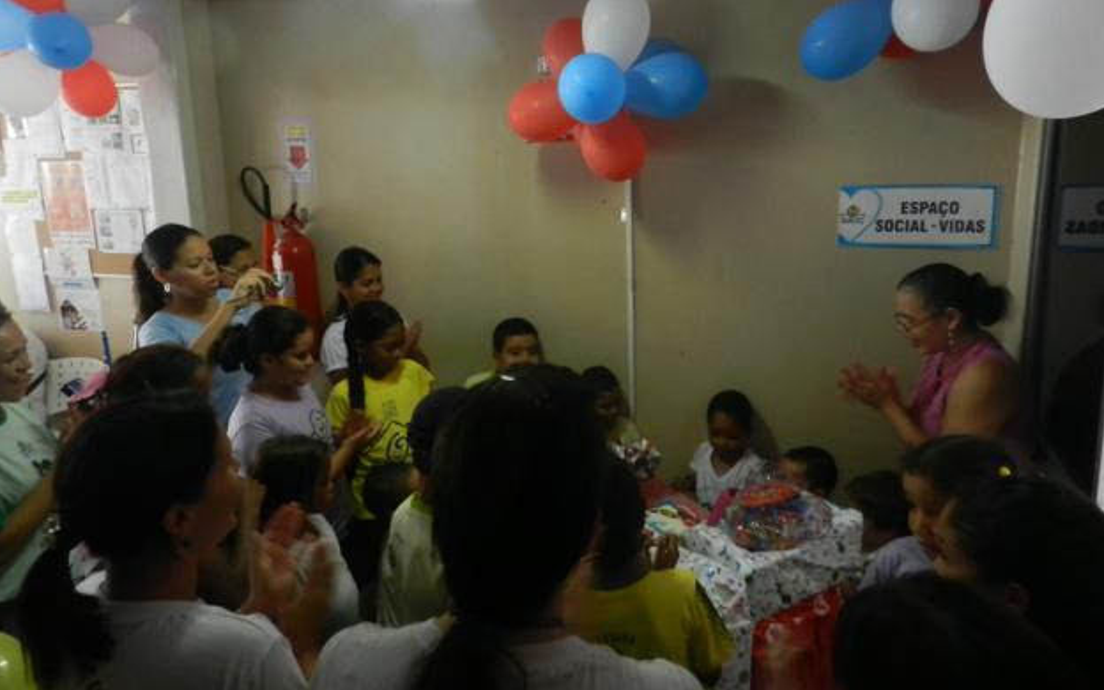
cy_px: 281
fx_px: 752
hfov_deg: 72.5
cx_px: 552
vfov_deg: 49.0
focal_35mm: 25
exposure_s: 1/6
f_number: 3.4
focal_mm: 4
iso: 200
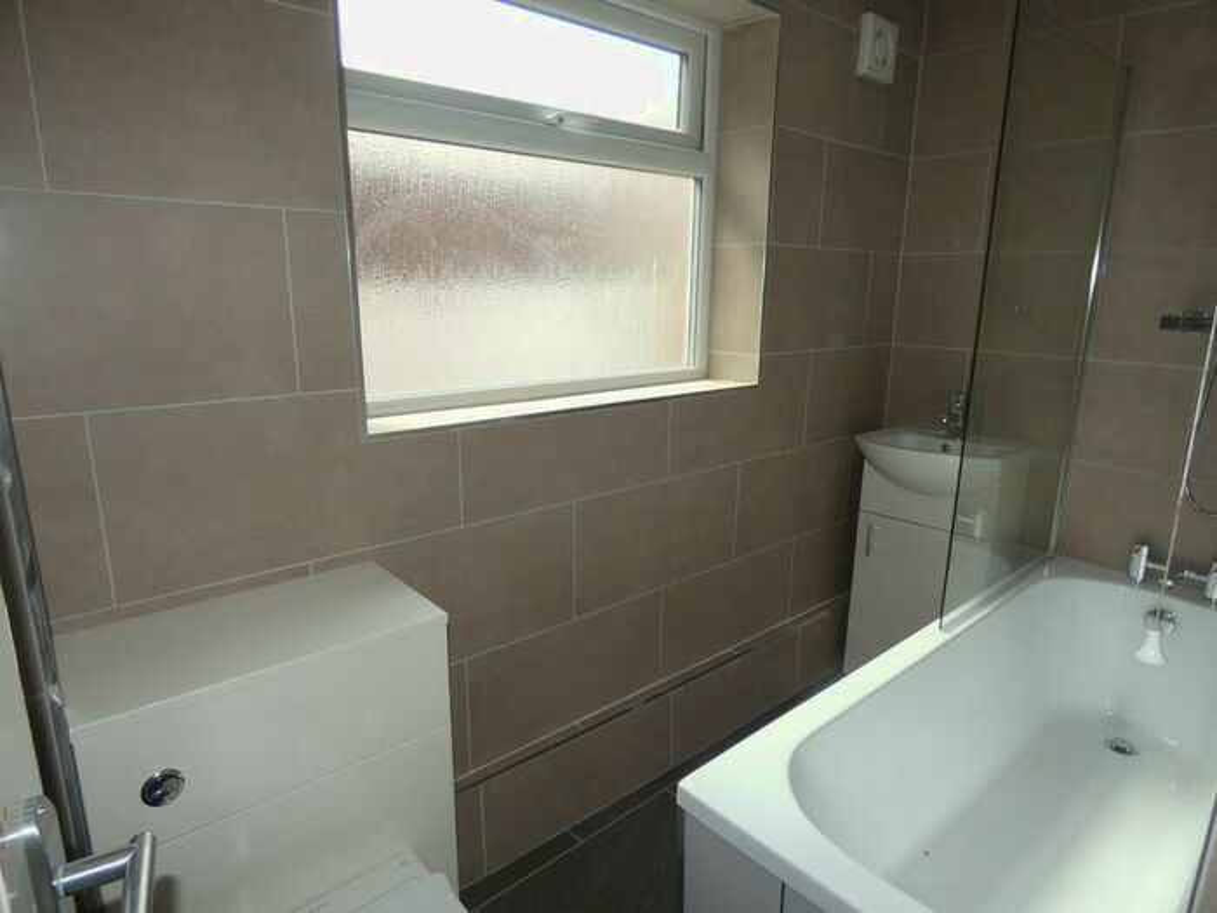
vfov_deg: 66.0
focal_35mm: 20
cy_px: 456
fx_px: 703
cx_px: 608
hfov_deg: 81.7
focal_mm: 3.6
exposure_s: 1/160
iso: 80
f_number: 2.8
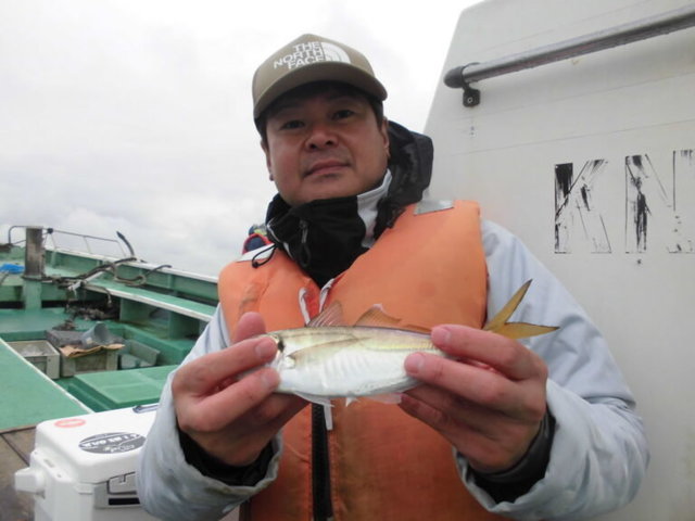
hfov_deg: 67.3
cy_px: 260
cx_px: 348
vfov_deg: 53.1
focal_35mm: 26
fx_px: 522
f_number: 3.5
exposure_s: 1/250
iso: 100
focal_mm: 4.6
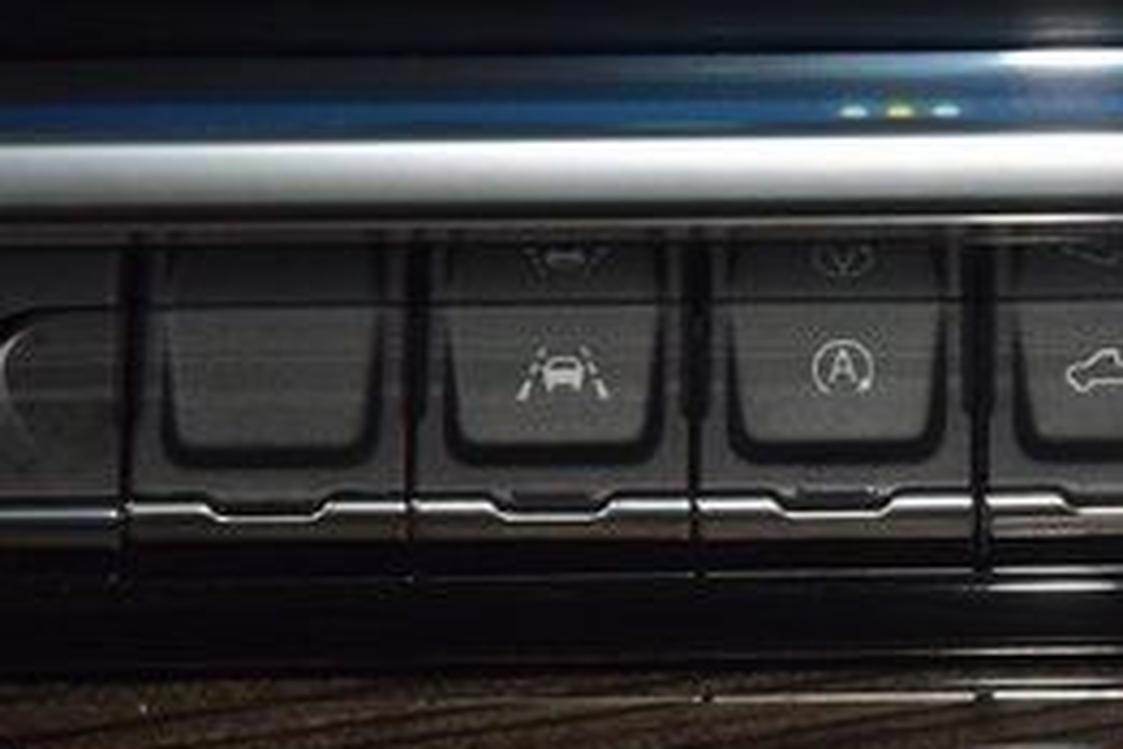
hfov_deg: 8.0
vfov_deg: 5.3
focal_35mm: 257
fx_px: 8016
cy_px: 351
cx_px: 1239
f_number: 4.5
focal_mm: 70
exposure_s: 1/40
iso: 1100
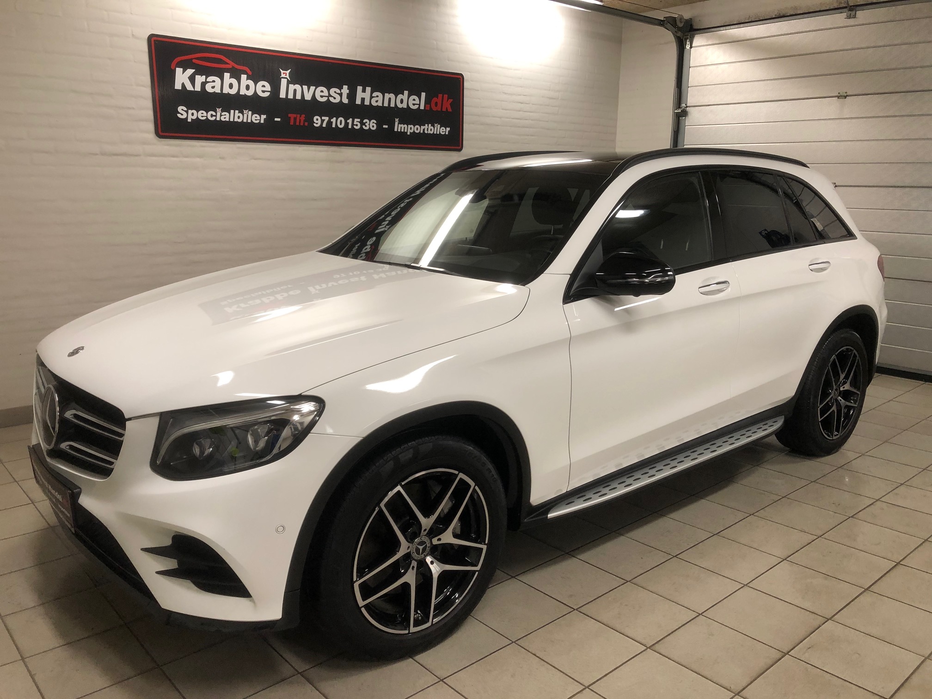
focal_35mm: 28
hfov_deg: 63.4
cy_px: 350
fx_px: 754
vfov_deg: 49.7
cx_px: 466
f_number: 1.8
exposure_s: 1/33
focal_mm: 3.99
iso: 32
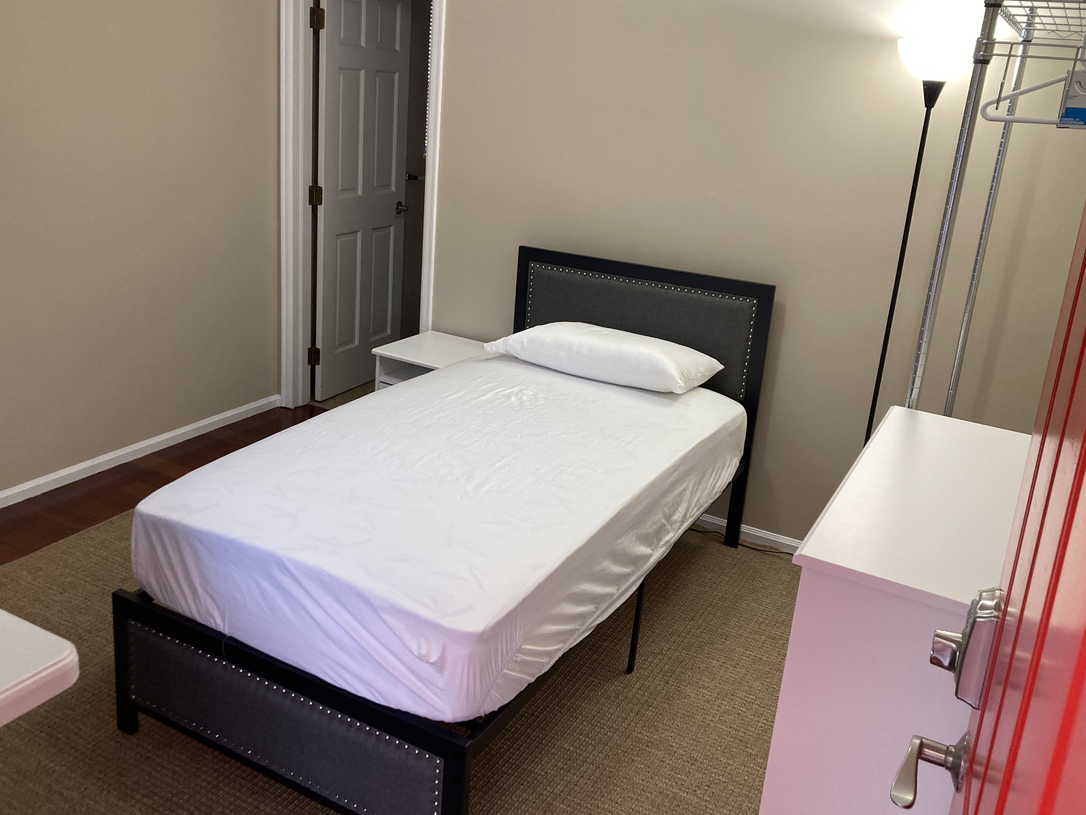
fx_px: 972
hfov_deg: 58.3
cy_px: 365
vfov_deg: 45.4
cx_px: 521
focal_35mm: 31
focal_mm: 3.99
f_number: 1.8
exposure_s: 1/60
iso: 100
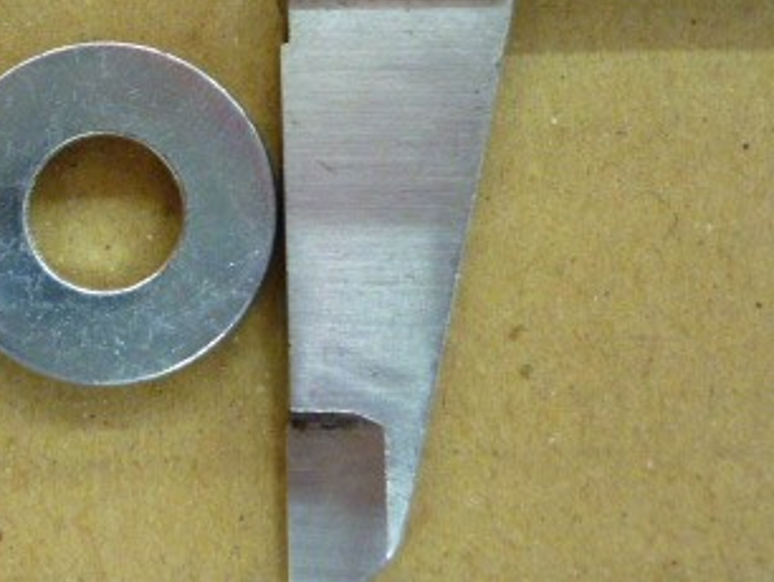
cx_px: 126
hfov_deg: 27.4
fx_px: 1544
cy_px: 99
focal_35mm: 69
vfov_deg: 21.0
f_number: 2.8
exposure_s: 1/20
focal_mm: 5.5
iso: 400
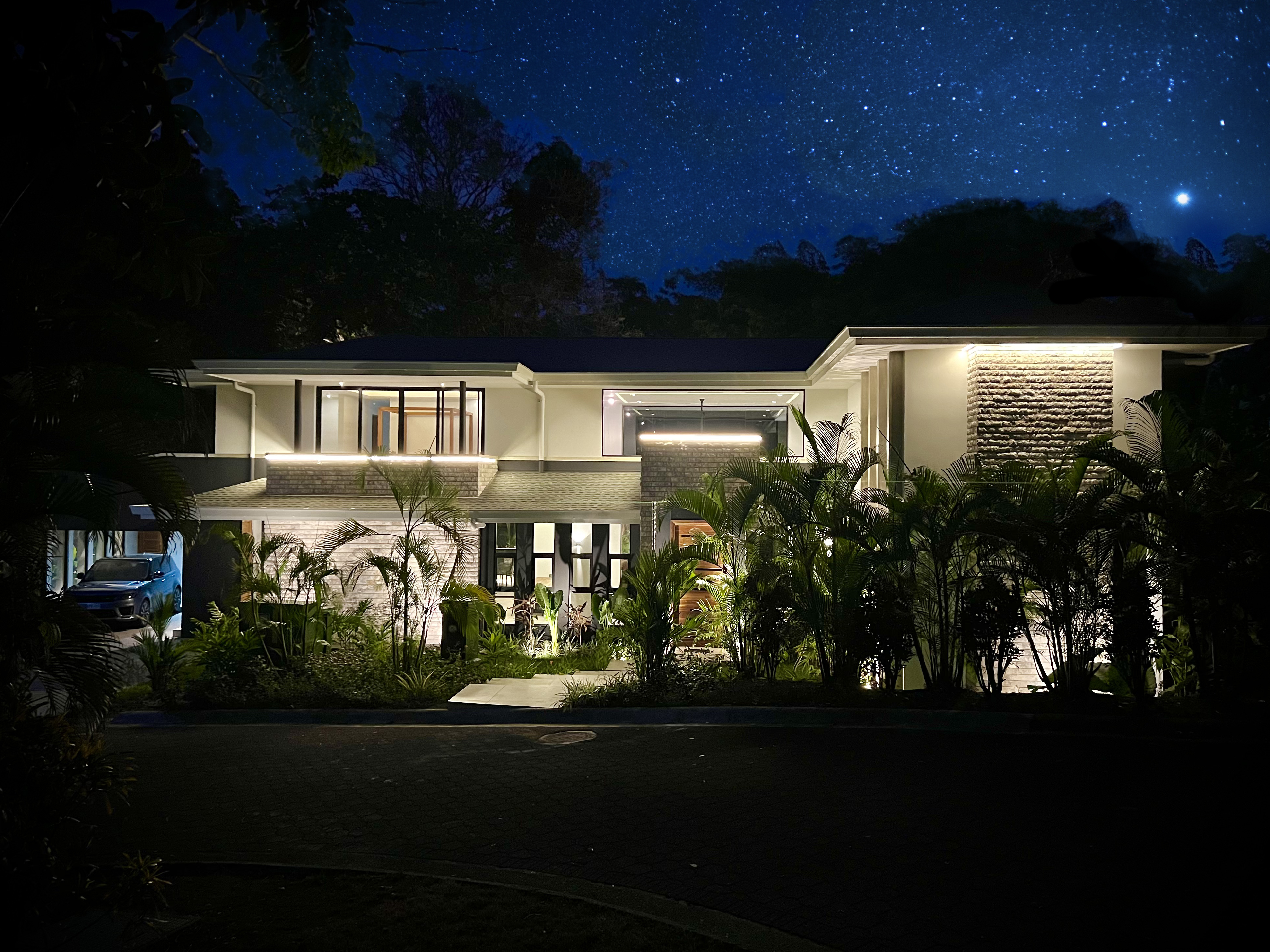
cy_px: 475
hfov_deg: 65.3
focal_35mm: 27
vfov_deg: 51.4
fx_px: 991
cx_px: 646
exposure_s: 1/30
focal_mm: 5.7
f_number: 1.5
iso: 800
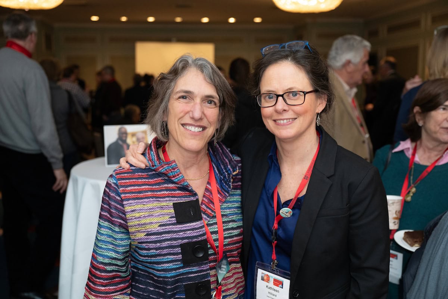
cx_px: 224
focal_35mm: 39
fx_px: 485
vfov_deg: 34.2
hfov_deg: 49.6
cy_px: 150
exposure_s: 1/125
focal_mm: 39
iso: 1600
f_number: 3.2
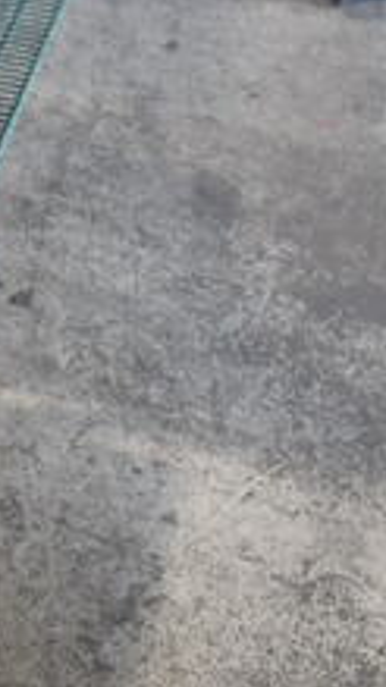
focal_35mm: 79
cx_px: -433
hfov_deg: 12.9
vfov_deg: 26.7
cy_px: 232
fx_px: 1439
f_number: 3.5
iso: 500
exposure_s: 1/30
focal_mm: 18
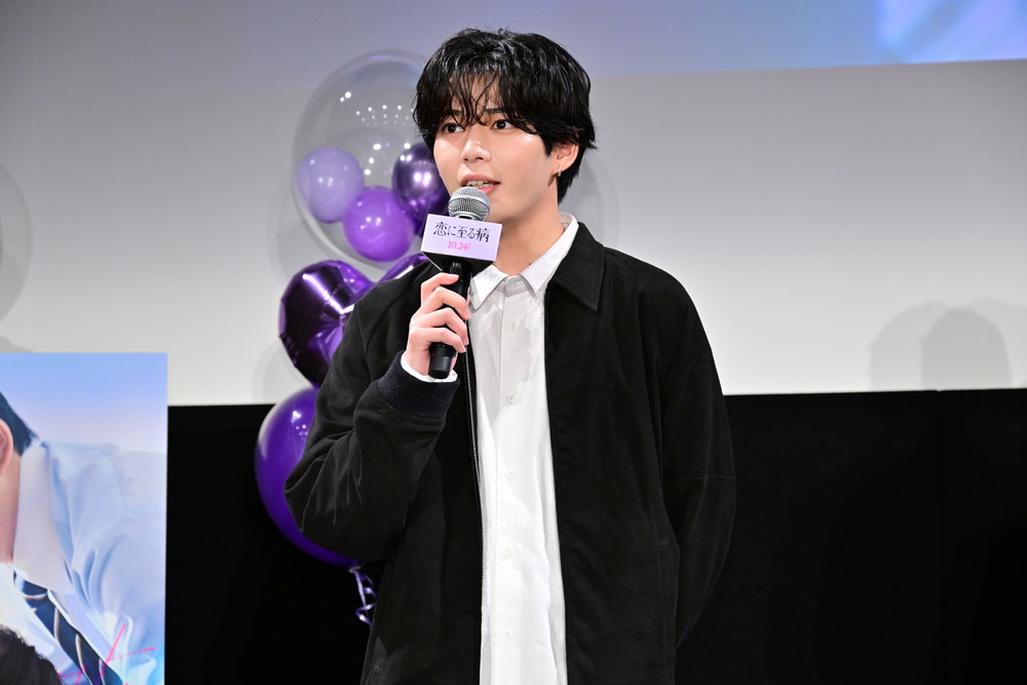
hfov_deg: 22.9
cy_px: 342
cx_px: 514
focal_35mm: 89
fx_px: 2539
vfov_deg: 15.4
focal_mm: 89
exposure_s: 1/200
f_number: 6.3
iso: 2500
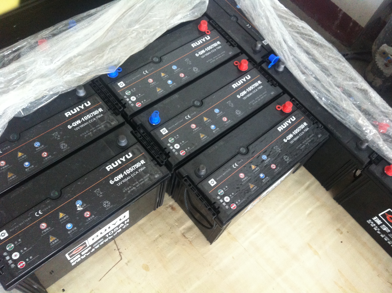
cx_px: 196
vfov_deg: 40.6
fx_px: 396
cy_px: 146
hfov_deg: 52.7
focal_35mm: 35
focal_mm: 3.85
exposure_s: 1/15
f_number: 2.8
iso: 250
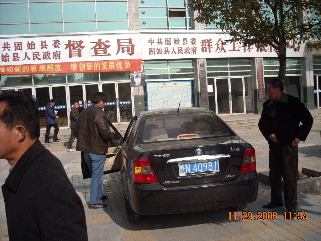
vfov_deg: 40.7
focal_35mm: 35
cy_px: 120
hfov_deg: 52.6
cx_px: 160
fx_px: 325
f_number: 5.6
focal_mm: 5.7
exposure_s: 1/369
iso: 64
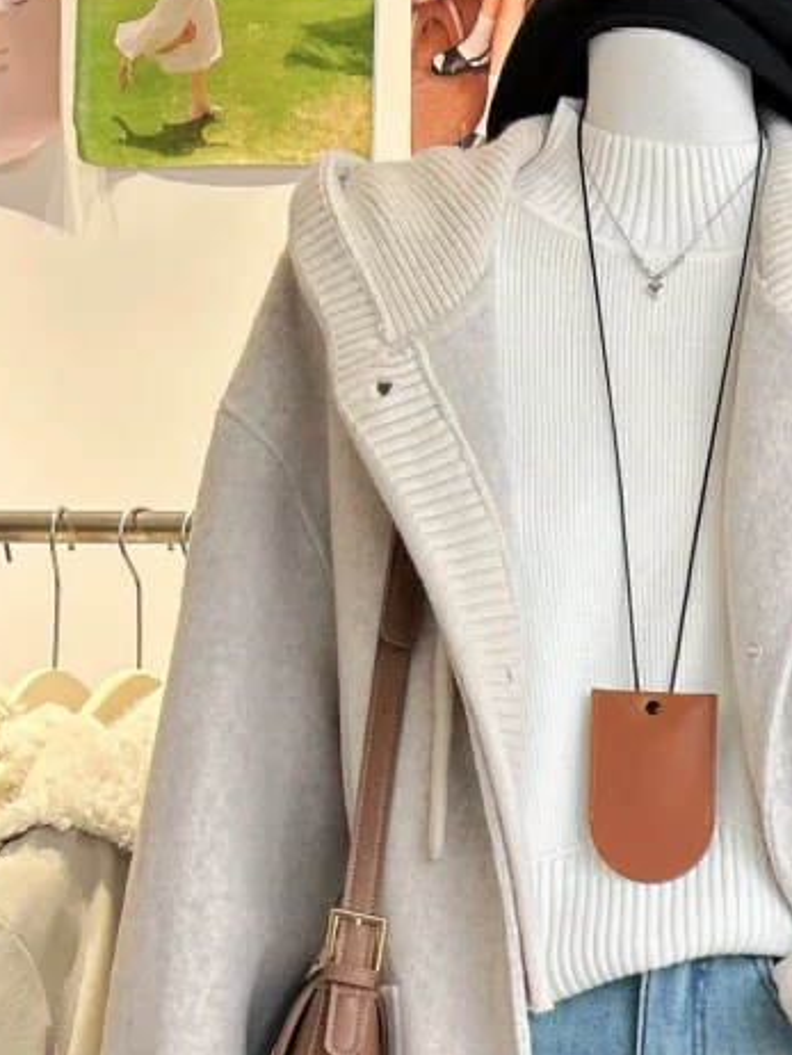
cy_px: 1391
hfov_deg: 16.9
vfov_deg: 21.6
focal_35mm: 81
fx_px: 2469
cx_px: 1096
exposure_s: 1/121
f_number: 1.5
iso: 80
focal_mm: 5.7
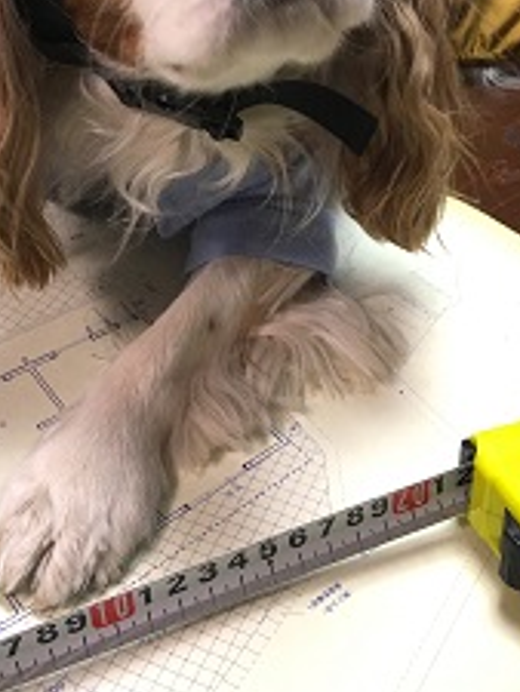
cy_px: 135
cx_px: 183
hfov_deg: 27.9
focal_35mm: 52
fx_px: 1041
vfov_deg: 35.6
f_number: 2.2
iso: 32
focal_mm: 4.15
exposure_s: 1/15
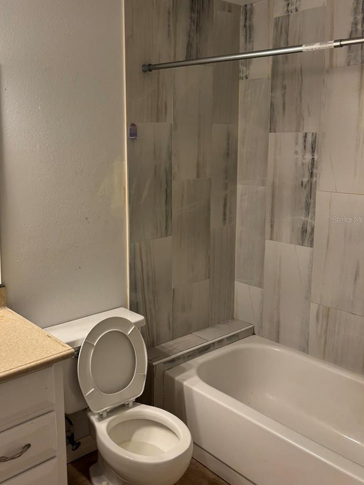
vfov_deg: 53.9
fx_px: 477
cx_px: 132
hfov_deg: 41.4
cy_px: 219
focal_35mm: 34
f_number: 1.6
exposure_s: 1/120
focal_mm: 5.96
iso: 100
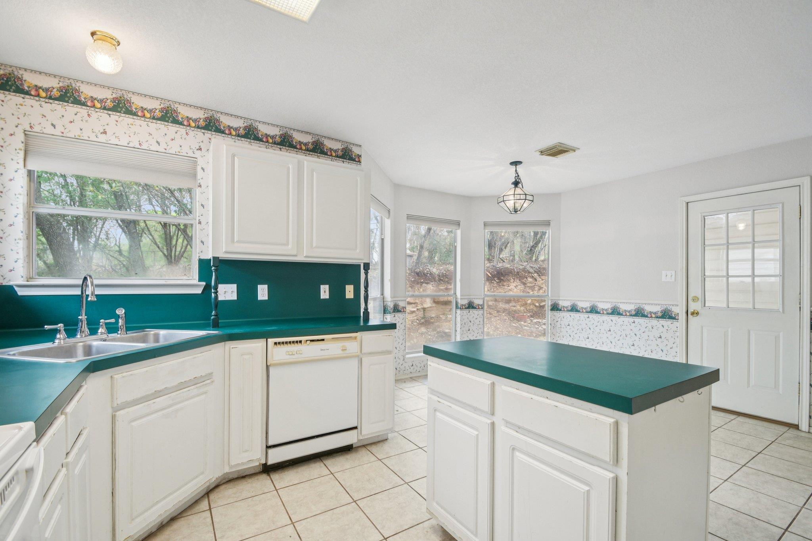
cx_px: 406
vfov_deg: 77.3
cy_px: 270
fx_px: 338
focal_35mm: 15
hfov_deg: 100.4
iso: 400
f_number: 8
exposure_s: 1/20
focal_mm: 10
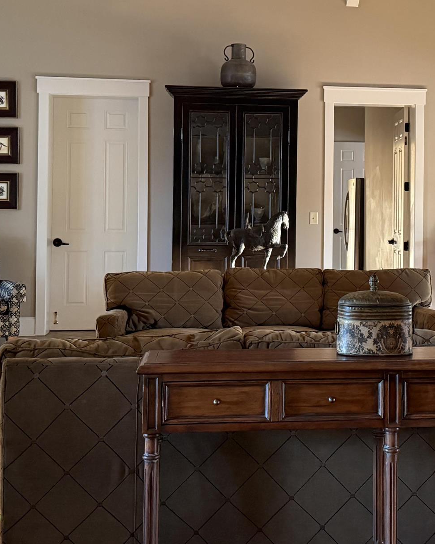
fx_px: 949
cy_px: 192
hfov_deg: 25.4
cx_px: 337
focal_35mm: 59
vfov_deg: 31.8
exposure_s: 1/36
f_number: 1.78
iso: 1000
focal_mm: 6.76
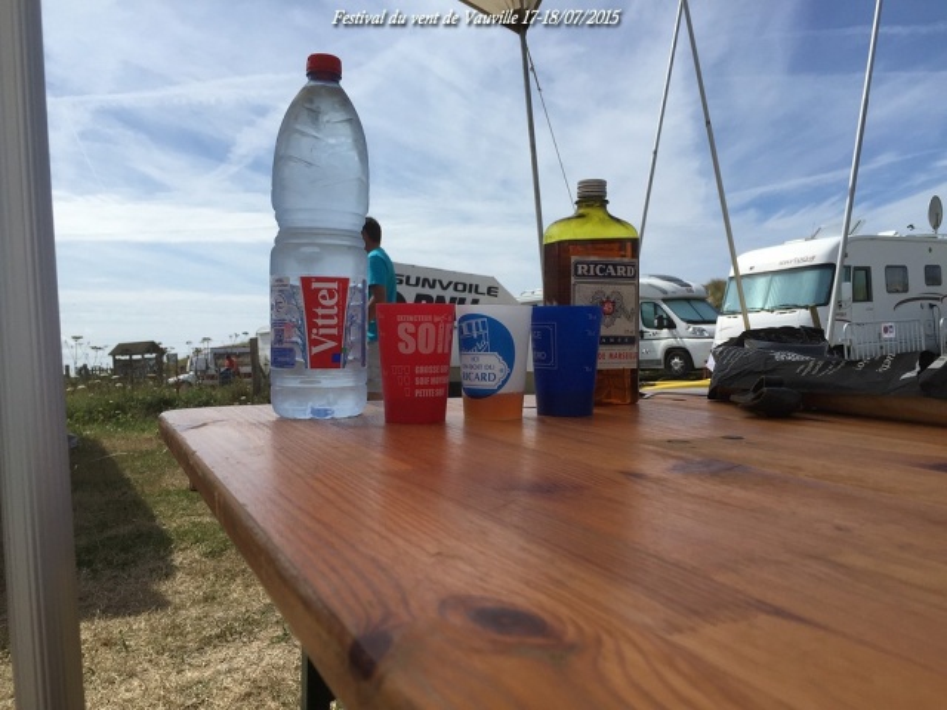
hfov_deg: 61.7
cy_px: 355
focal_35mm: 29
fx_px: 793
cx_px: 474
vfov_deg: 48.2
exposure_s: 1/3300
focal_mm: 4.15
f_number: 2.2
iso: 32
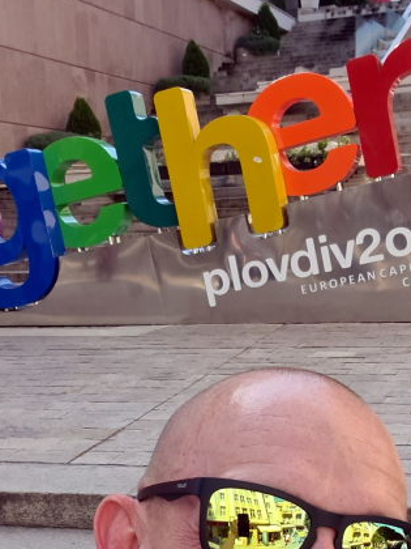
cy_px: 393
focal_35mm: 61
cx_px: 189
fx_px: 966
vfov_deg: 31.3
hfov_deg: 24.0
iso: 50
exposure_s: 1/526
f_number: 2.2
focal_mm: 3.8
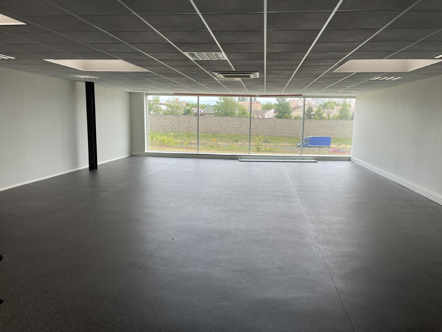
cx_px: 221
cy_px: 166
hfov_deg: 67.3
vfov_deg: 53.1
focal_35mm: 26
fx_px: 332
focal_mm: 4.2
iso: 32
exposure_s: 1/670
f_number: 1.6
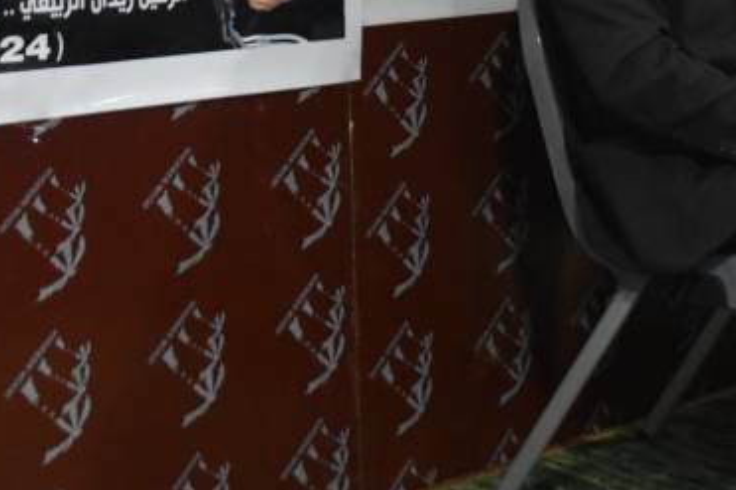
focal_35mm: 89
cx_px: 490
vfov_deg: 14.7
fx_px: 1819
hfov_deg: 22.8
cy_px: -133
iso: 2200
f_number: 3.8
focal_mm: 22
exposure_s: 1/60
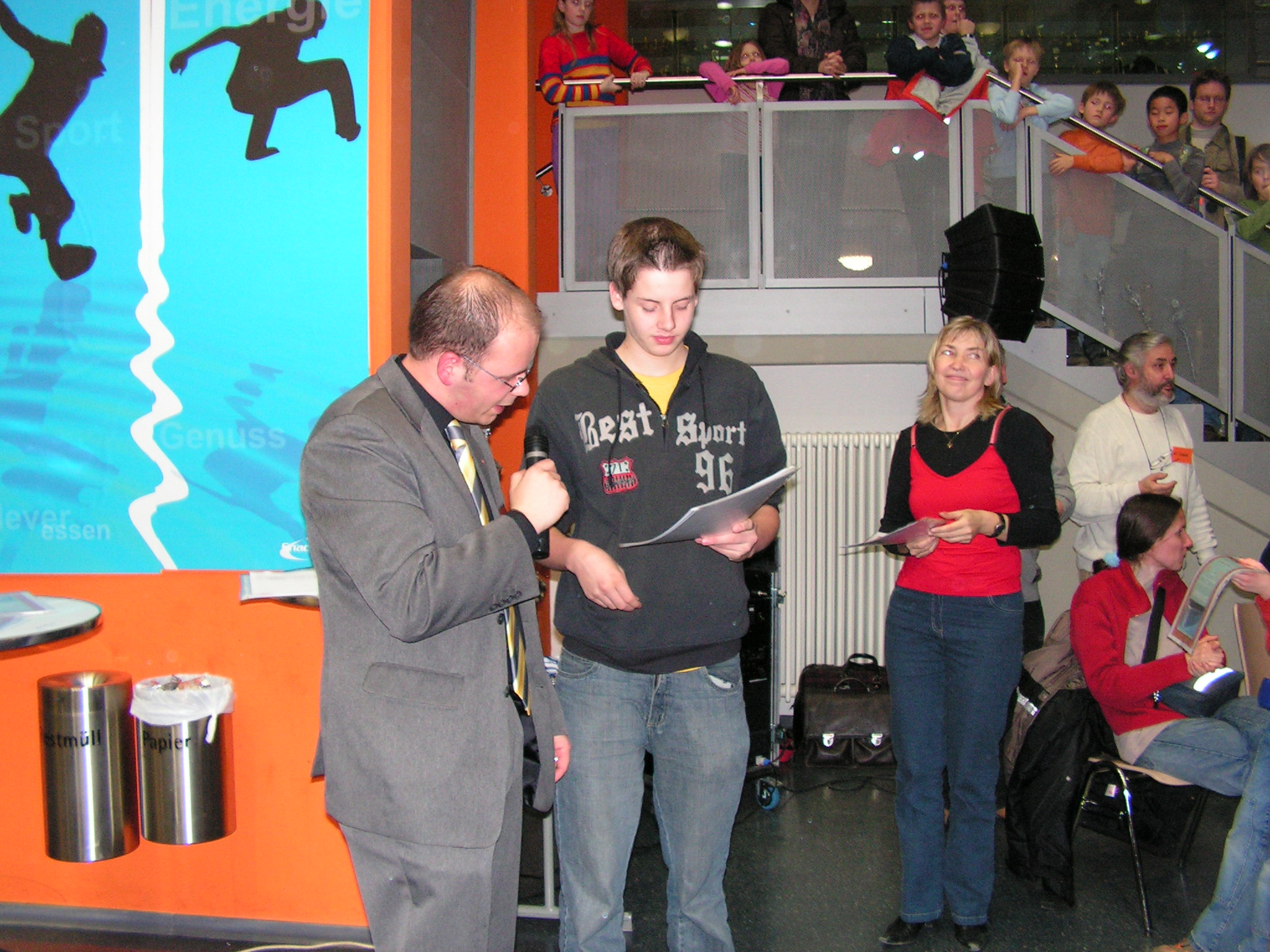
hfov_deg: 51.4
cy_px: 476
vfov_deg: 39.7
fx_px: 1321
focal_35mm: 36
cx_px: 635
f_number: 3.2
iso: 200
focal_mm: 6
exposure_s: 1/40
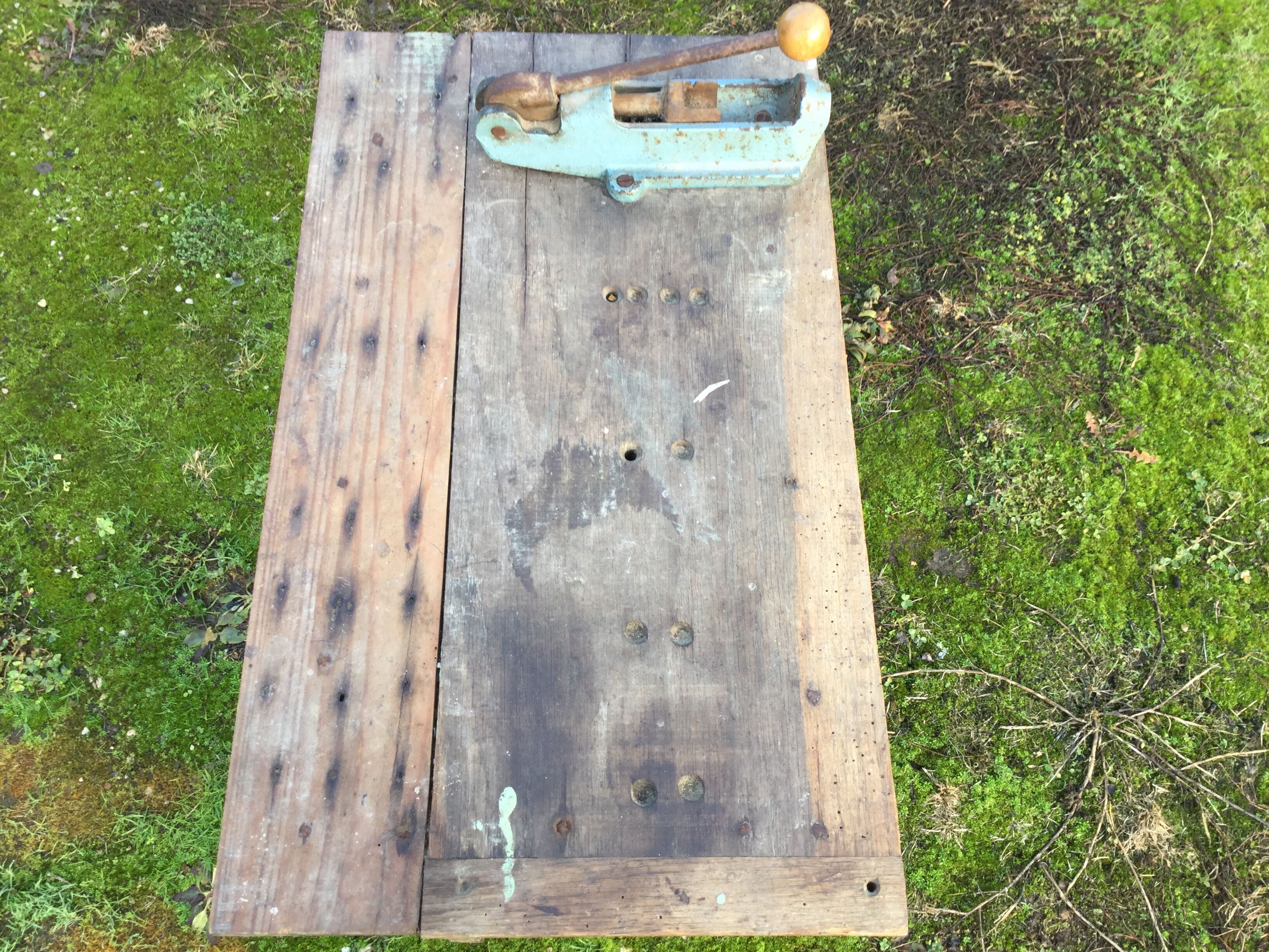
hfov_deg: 58.4
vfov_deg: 45.4
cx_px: 634
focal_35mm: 31
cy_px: 476
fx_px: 1136
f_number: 2.4
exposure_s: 1/50
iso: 32
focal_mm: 3.3
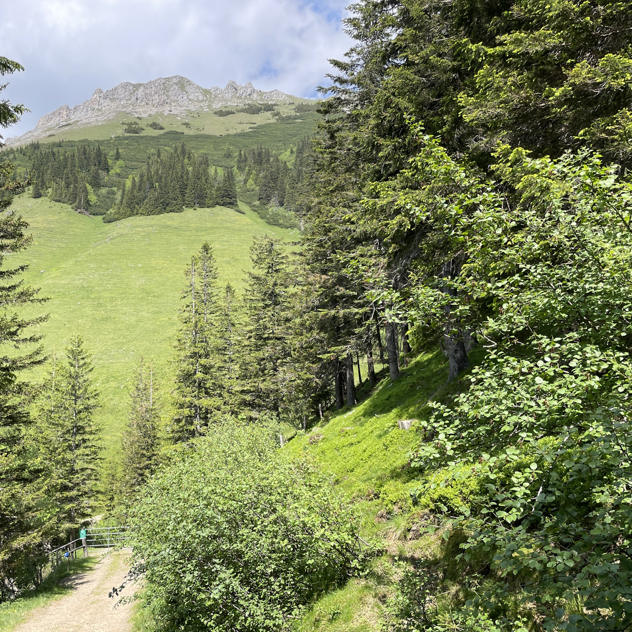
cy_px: 319
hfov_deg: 51.9
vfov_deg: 52.5
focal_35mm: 31
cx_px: 229
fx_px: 640
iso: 32
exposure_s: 1/1511
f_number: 1.6
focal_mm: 4.2
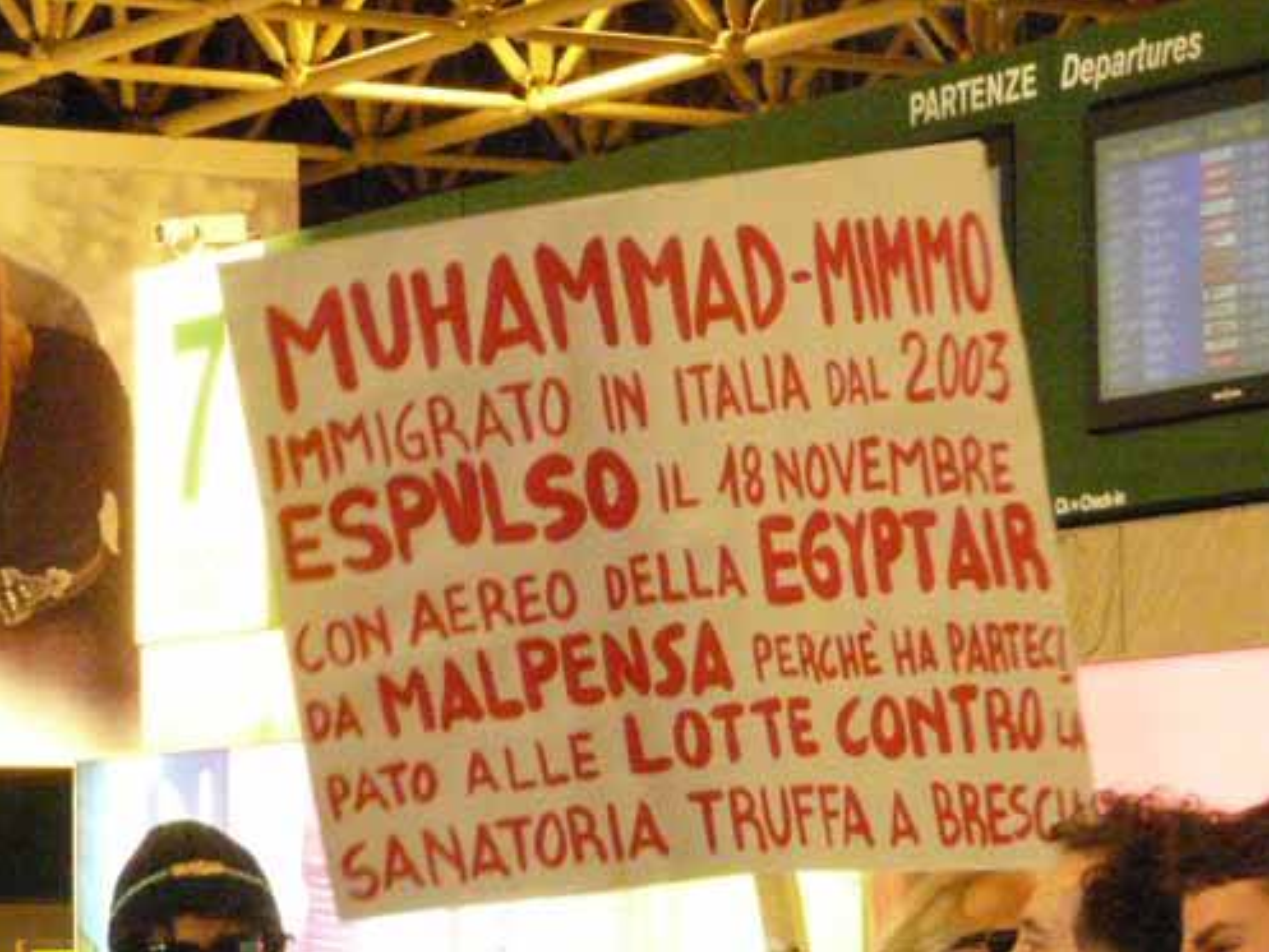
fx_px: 6417
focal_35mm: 175
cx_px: 633
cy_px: 476
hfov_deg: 11.3
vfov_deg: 8.5
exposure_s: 1/20
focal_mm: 18
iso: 1250
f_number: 8
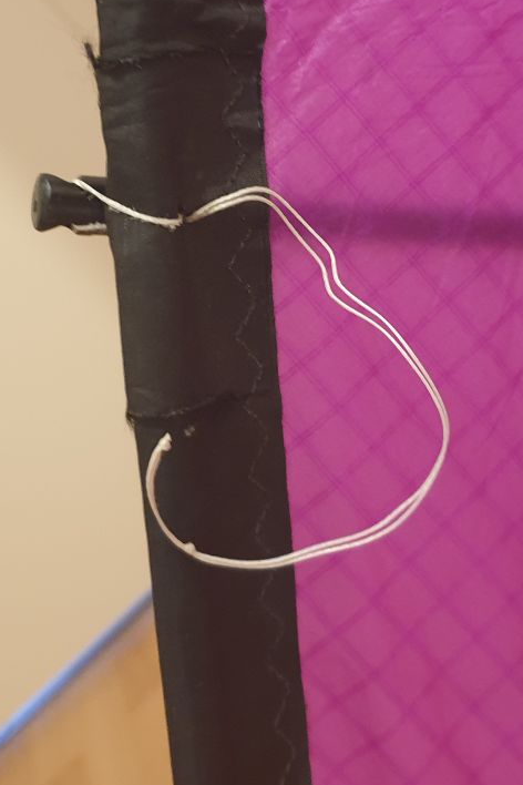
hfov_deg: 24.6
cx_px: 262
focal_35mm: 55
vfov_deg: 35.8
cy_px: 252
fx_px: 1198
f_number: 1.5
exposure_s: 1/17
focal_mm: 4.3
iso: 250
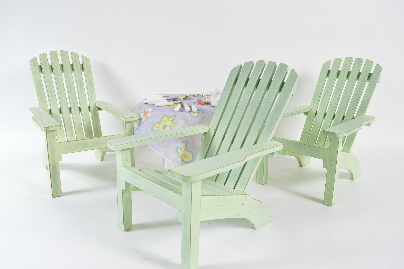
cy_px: 134
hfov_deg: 57.3
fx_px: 370
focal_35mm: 33
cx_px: 202
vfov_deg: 39.9
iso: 200
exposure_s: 1/80
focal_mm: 22
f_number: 8
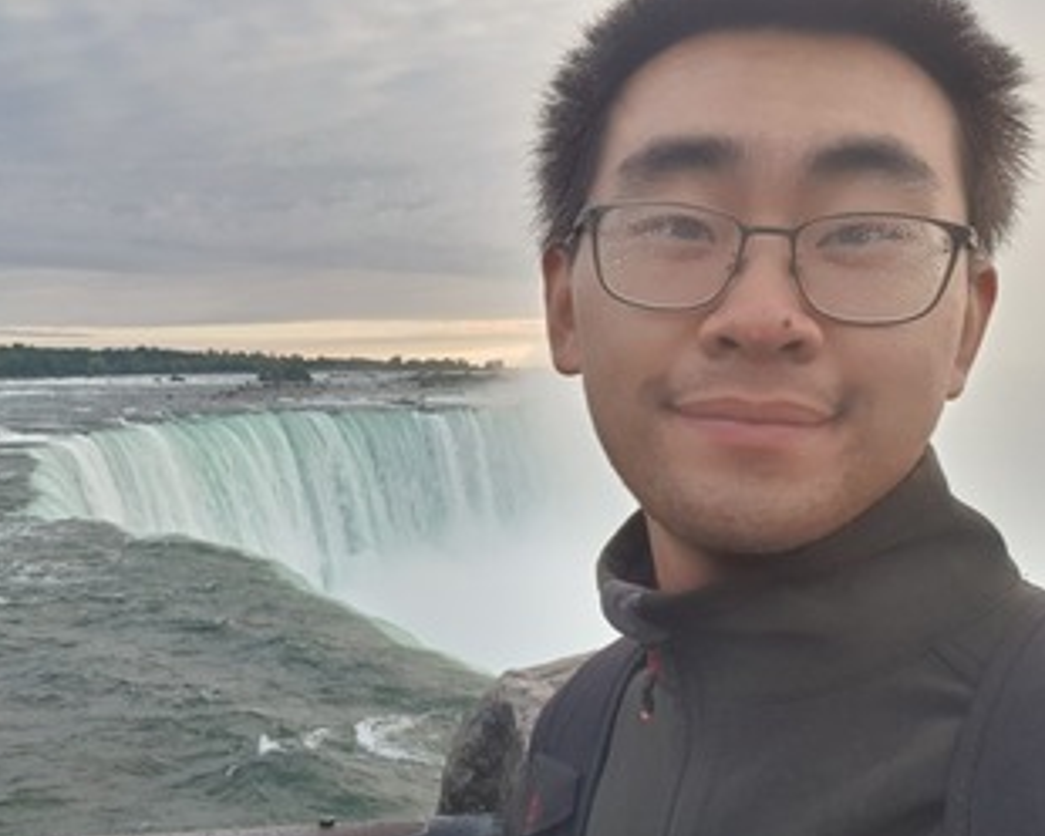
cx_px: 438
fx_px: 1206
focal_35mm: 39
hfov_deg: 46.7
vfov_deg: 38.2
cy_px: 421
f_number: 1.7
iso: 100
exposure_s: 1/155
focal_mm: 2.92
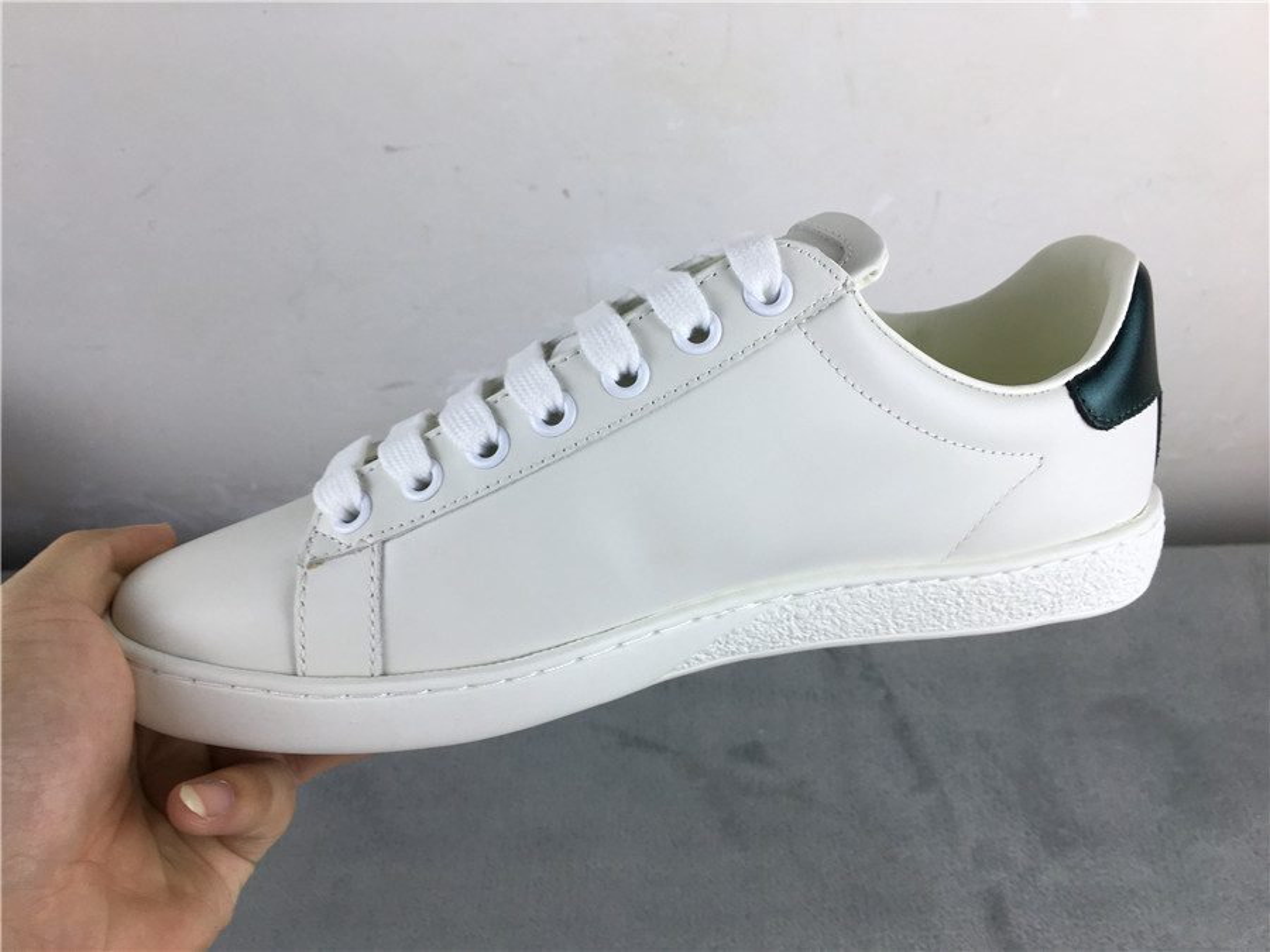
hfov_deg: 61.7
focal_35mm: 29
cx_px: 635
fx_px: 1064
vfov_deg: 48.2
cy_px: 476
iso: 25
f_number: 2.2
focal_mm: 4.15
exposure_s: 1/50
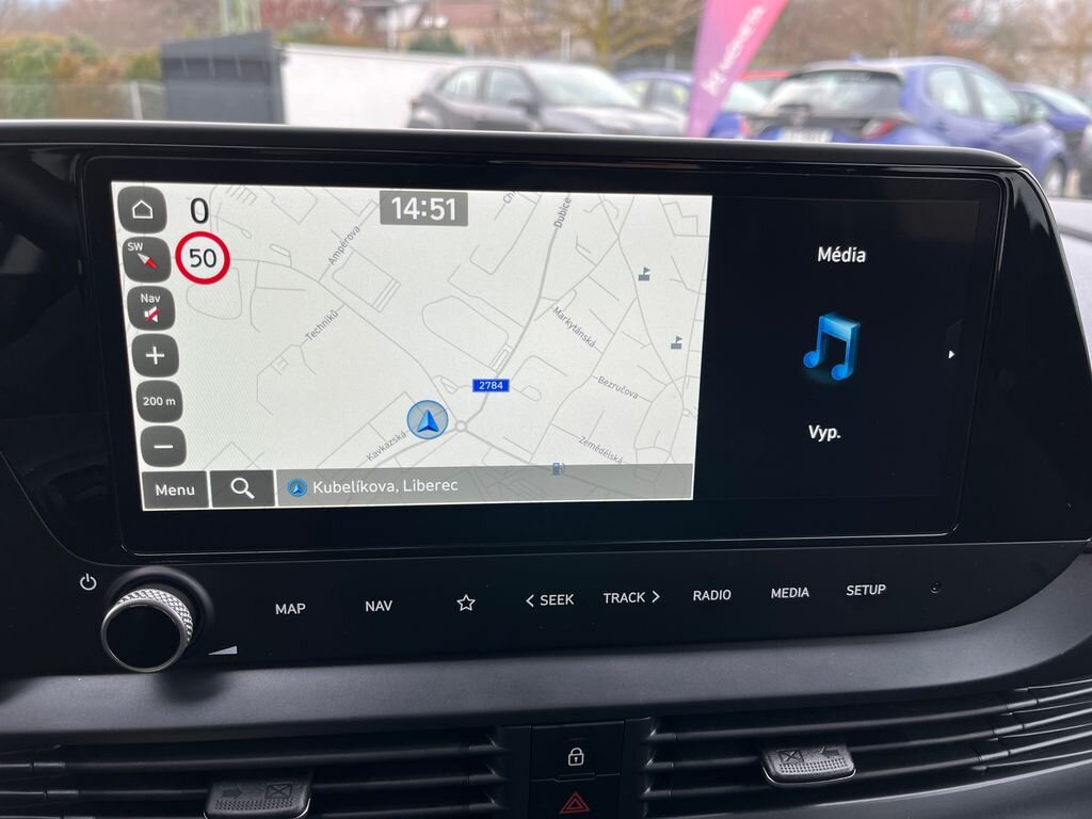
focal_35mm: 26
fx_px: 820
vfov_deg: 53.1
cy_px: 410
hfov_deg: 67.3
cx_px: 546
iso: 40
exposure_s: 1/195
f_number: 1.6
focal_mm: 5.1
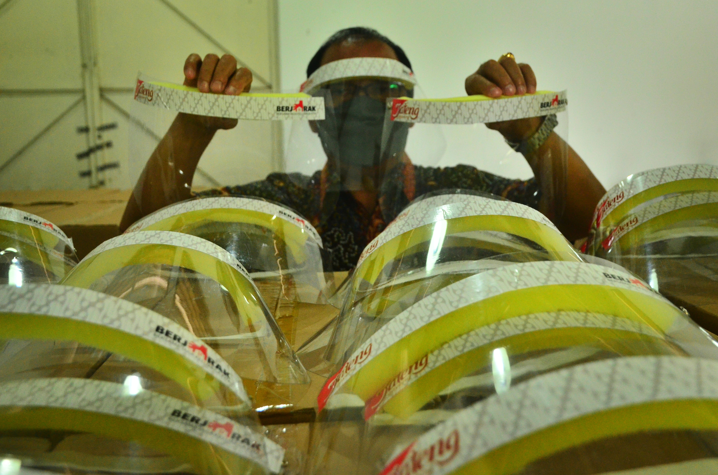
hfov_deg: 53.2
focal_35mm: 36
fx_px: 717
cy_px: 238
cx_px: 359
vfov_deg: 36.7
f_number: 4.8
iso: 1600
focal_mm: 24
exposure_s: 1/90
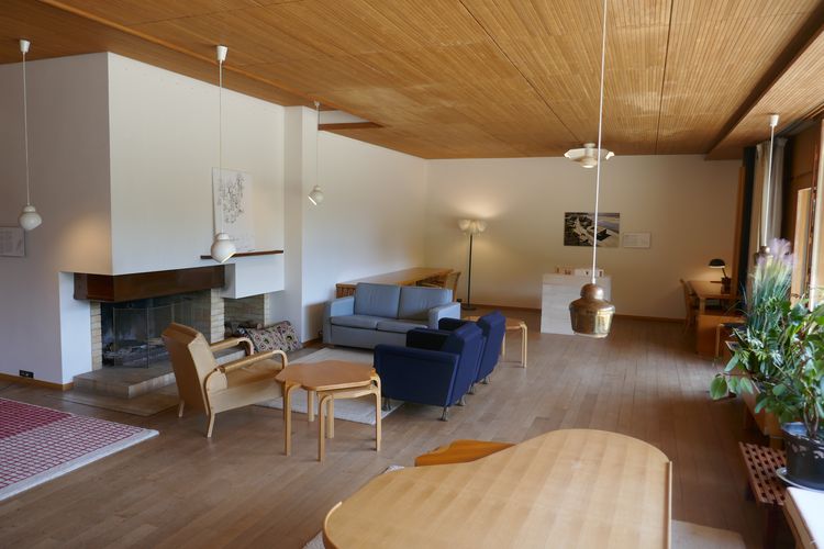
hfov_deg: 71.5
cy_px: 274
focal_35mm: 25
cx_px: 412
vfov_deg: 51.3
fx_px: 572
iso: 160
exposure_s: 1/60
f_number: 2.8
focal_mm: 9.1
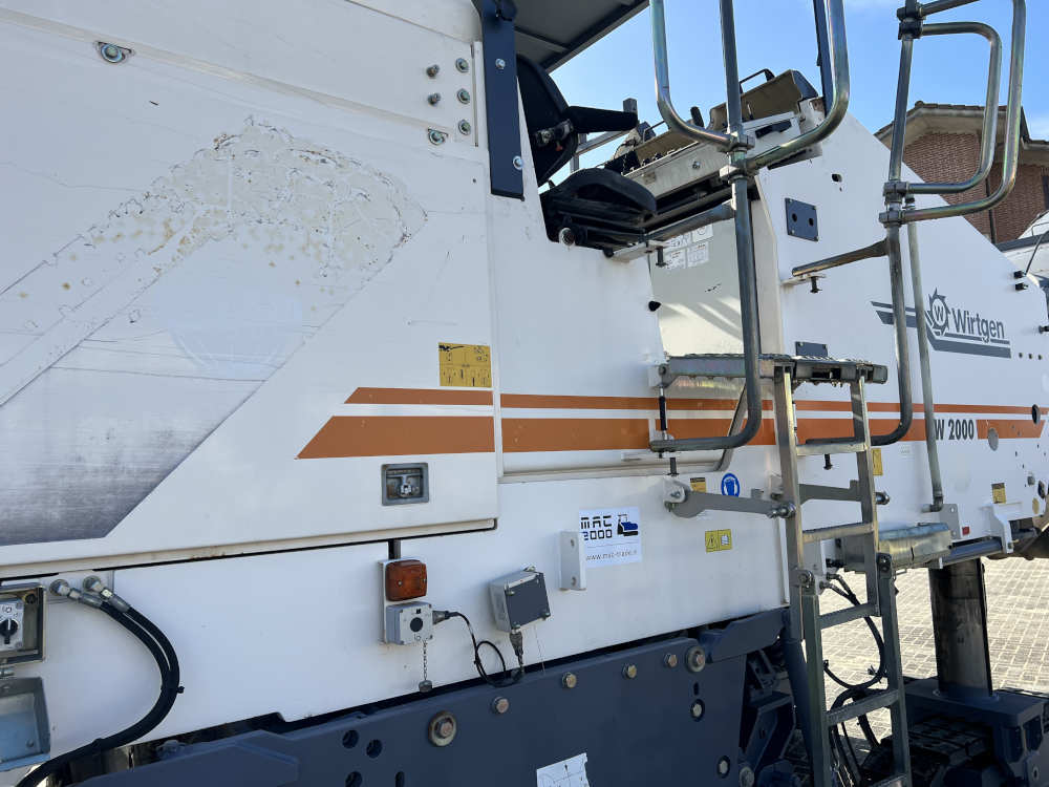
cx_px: 524
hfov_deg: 67.3
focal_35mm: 26
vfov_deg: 53.1
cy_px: 394
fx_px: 788
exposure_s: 1/1808
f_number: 1.5
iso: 50
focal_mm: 5.7
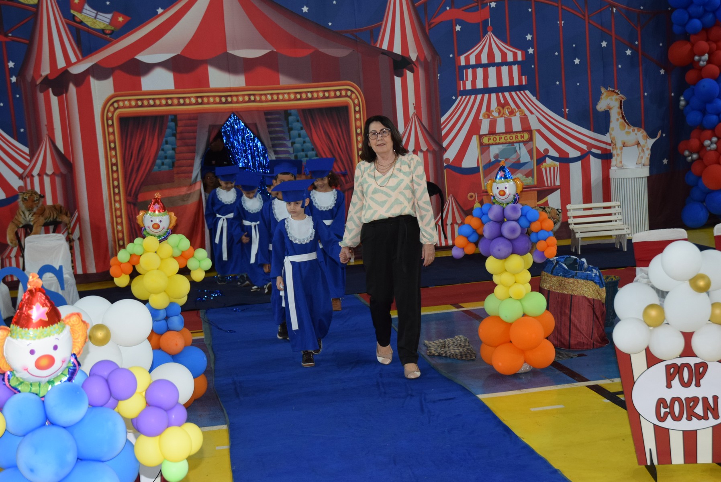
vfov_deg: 26.5
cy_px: 241
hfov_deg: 38.9
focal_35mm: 51
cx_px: 360
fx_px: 1022
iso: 1100
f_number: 4
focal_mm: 34
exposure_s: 1/60
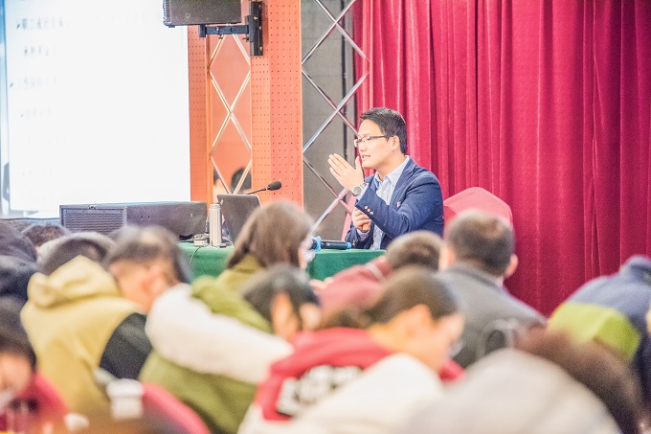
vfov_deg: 6.9
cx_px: 326
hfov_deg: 10.3
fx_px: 3616
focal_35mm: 200
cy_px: 217
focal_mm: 200
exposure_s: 1/160
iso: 12800
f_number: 2.8
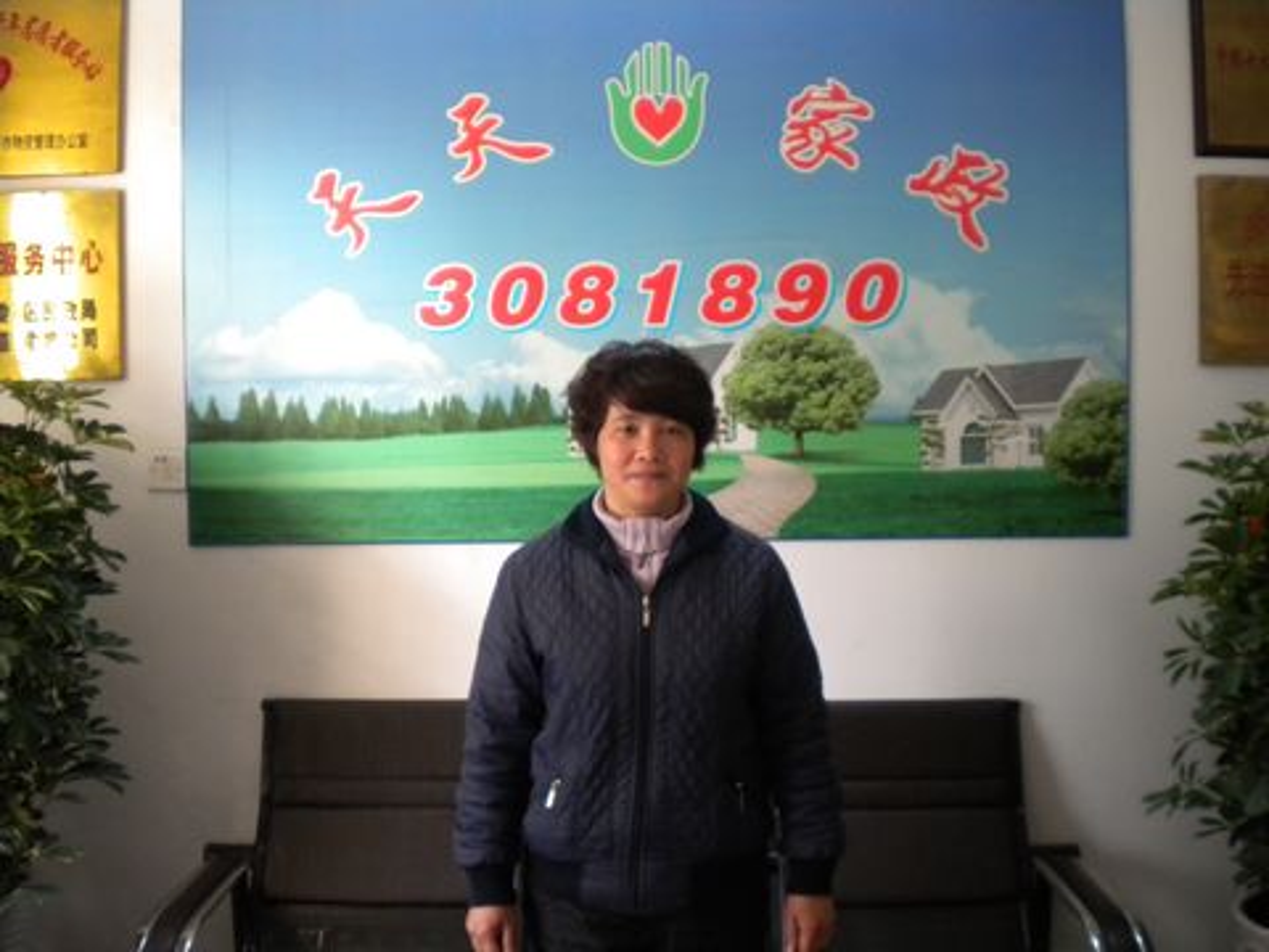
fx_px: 1283
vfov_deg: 40.7
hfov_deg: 52.6
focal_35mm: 35
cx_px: 634
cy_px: 476
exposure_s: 1/32.4
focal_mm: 6.3
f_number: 3.1
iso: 400
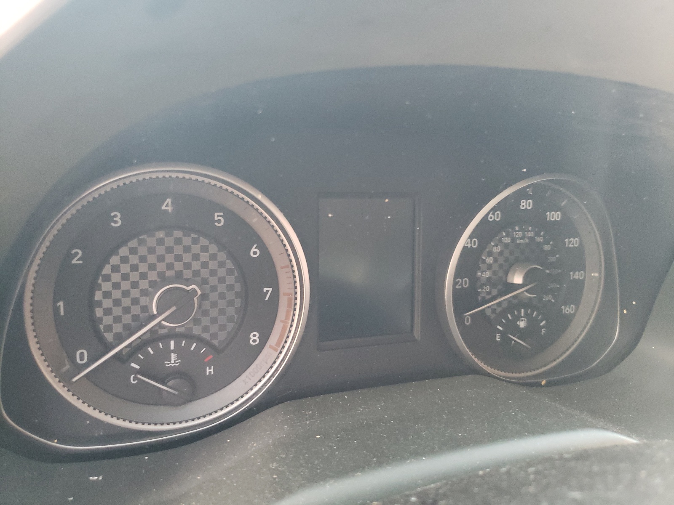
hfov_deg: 67.3
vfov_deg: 53.1
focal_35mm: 26
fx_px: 506
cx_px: 337
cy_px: 252
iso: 357
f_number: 1.5
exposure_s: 1/60.2
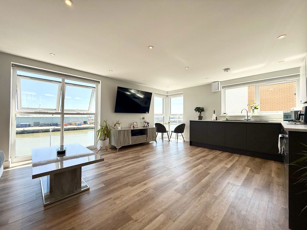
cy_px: 115
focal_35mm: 14
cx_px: 154
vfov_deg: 85.7
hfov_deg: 102.1
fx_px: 124
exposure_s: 1/554
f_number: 2.2
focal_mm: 2.22
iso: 64
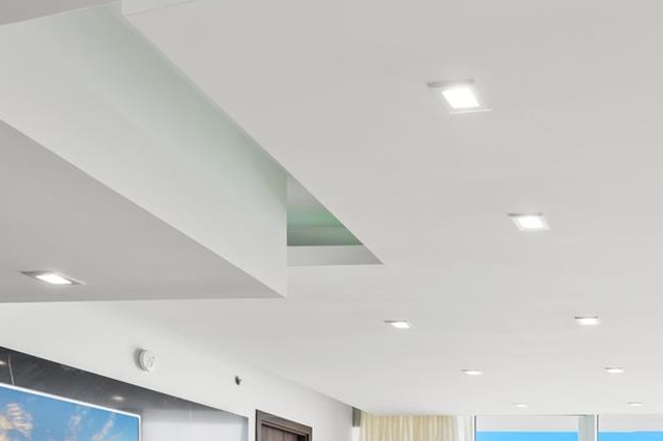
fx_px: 736
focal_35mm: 40
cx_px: 675
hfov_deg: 41.6
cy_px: 539
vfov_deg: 28.6
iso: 320
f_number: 8
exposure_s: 1/20
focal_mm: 16
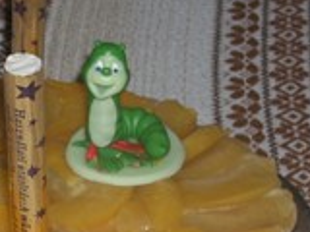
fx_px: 1818
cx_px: -27
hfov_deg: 9.7
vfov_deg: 7.3
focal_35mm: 203
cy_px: 237
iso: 64
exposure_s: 1/60
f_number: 3.8
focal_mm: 10.7
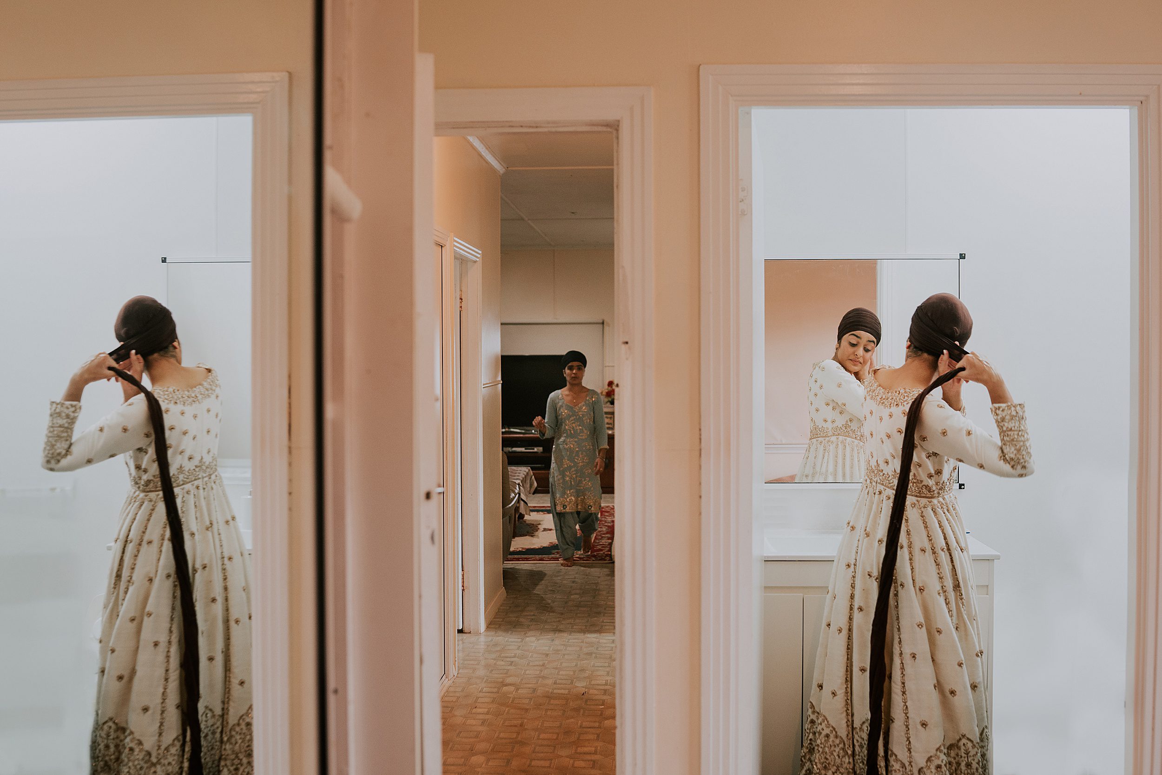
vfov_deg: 37.9
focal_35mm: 35
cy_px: 388
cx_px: 581
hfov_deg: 54.4
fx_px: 1130
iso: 1000
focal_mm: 35
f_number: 2.8
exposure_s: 1/100
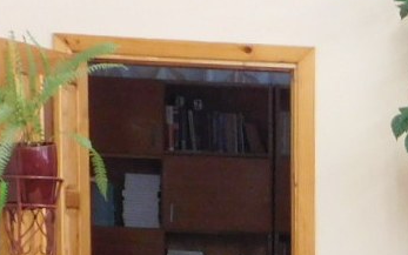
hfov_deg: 23.3
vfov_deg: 14.6
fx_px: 979
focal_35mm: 88
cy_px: 246
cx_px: 302
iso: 400
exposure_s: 1/30
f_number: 3.5
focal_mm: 6.3
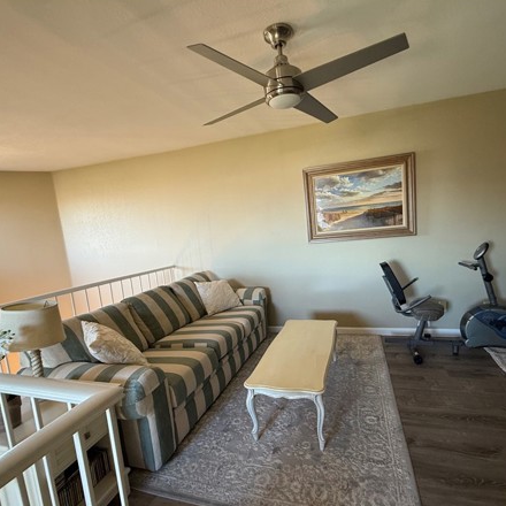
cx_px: 274
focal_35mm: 18
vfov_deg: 80.7
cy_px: 267
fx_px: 298
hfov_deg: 80.6
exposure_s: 1/60
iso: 200
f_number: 2.2
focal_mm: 2.22
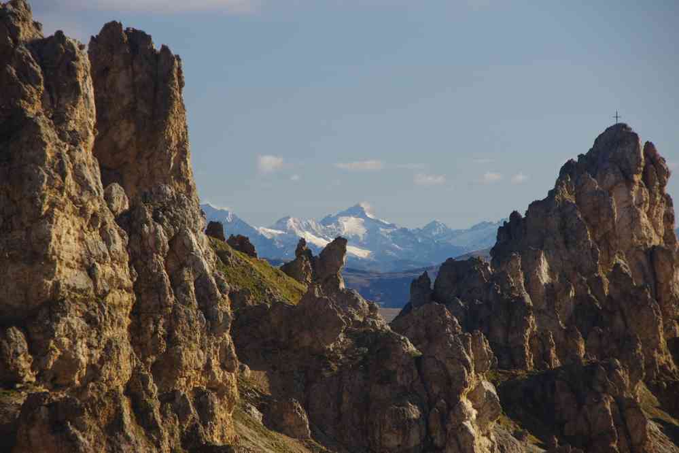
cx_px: 340
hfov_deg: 8.9
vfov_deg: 5.9
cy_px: 226
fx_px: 4385
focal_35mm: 232
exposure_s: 1/200
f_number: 10
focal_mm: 155
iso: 400
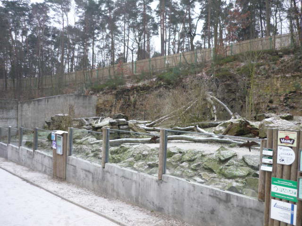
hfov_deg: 55.4
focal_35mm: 33
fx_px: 288
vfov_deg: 42.9
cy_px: 113
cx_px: 151
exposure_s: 1/30
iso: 125
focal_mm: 5.5
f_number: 2.8
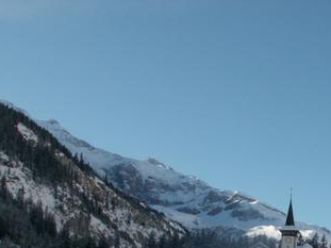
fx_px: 688
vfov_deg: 19.8
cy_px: 254
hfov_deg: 26.3
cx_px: 284
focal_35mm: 72
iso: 50
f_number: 7.1
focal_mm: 5.86
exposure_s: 1/250
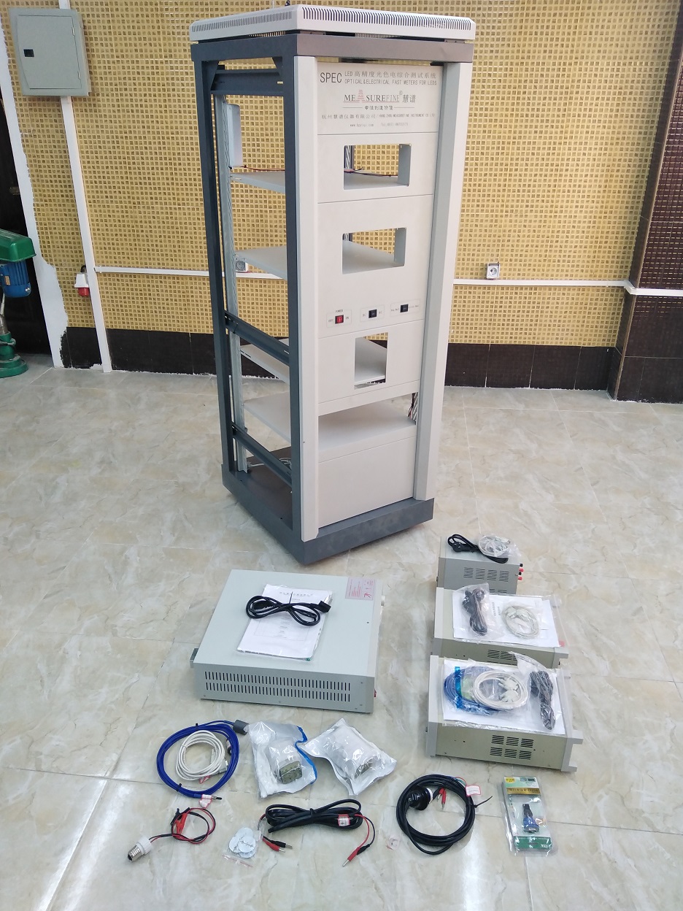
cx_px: 342
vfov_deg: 67.3
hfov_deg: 53.1
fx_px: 684
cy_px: 456
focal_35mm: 26
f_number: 1.8
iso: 143
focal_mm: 3.59
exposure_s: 1/60
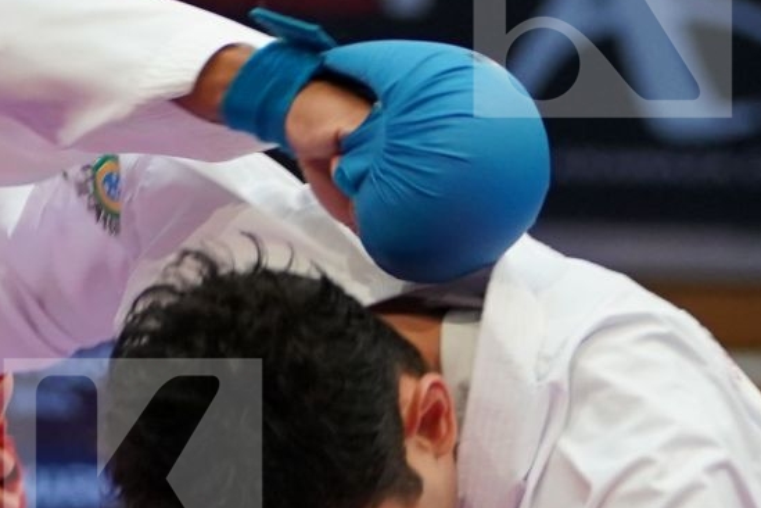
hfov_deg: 4.7
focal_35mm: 443
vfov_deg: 3.1
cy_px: -8
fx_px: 9364
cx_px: 133
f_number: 2.8
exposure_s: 1/1000
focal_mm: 90
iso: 1600
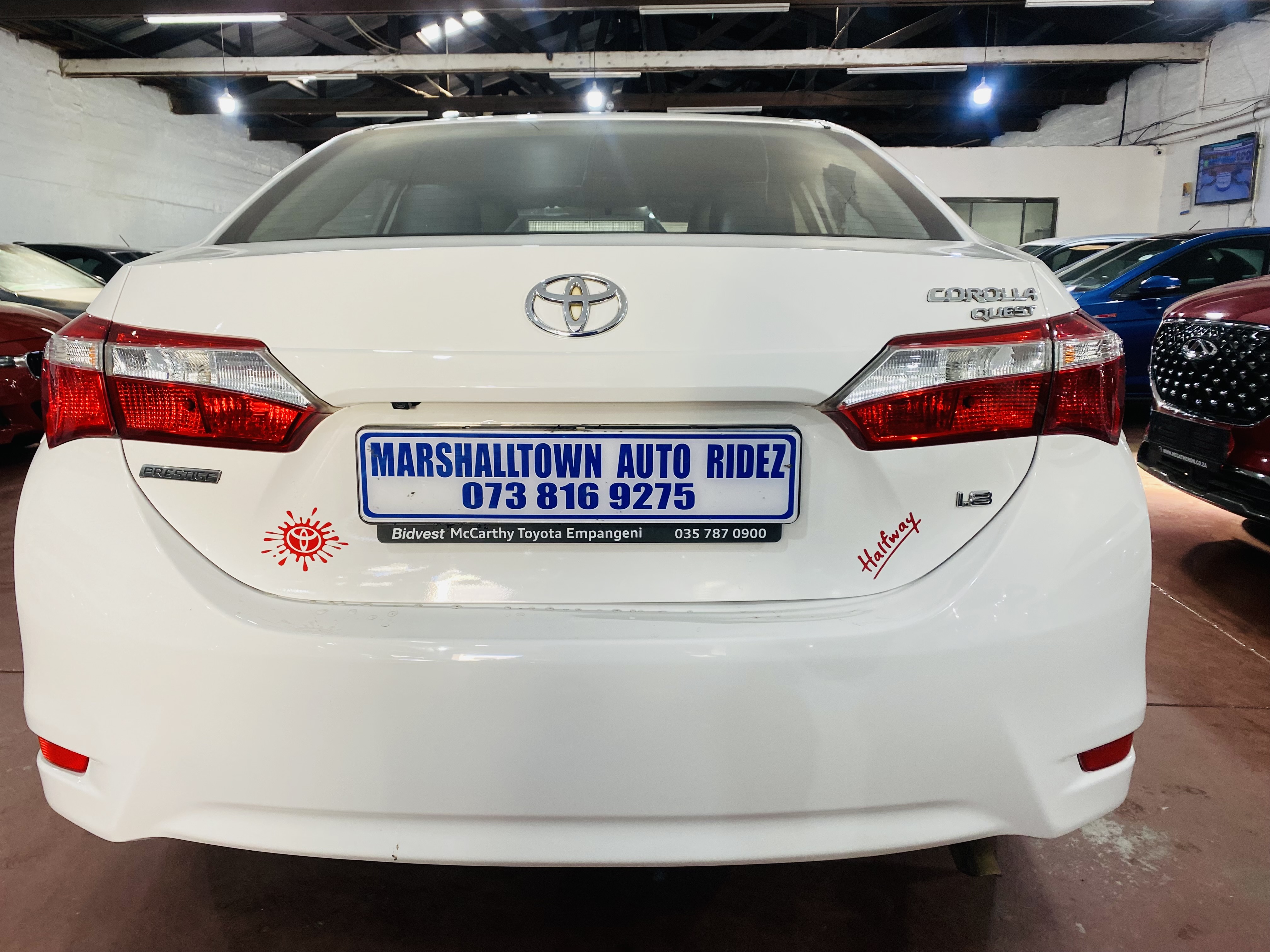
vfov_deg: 53.1
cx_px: 635
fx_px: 954
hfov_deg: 67.3
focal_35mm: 26
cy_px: 476
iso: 100
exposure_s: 1/100
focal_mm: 4.25
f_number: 1.8
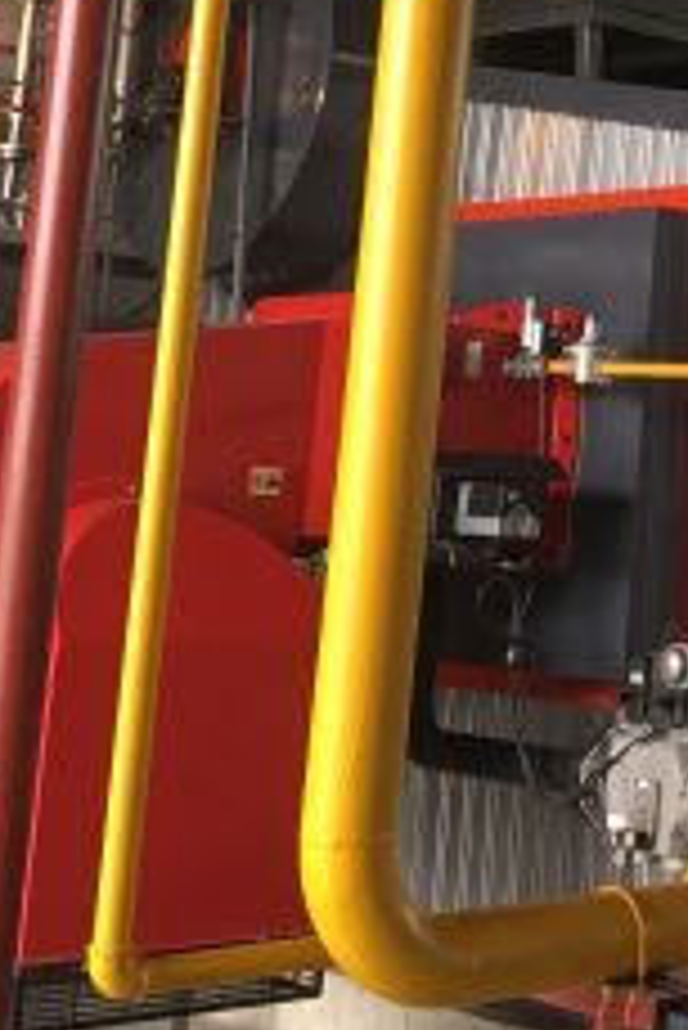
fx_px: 2261
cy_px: 153
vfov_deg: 25.1
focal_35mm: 79
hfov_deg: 15.9
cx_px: 1030
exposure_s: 1/17
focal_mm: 4.15
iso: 32
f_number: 2.2
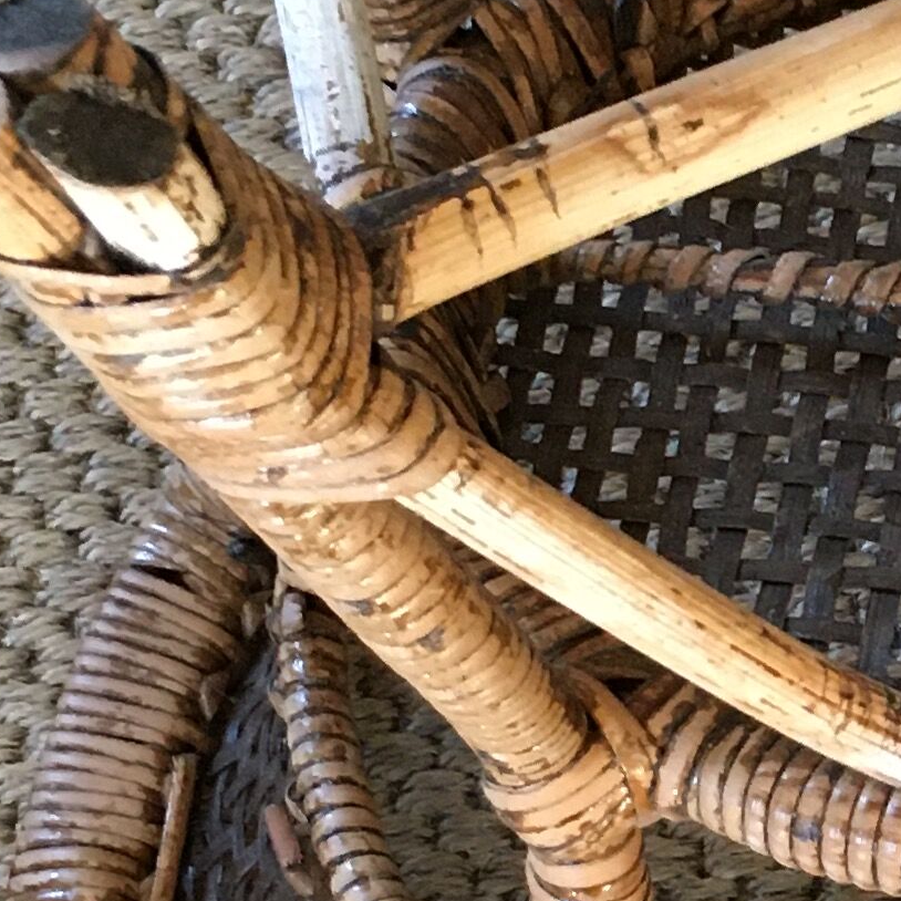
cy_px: 767
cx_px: 1126
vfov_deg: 13.6
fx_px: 3740
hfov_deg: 13.3
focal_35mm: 127
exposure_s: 1/33
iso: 200
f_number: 2.2
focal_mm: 4.15
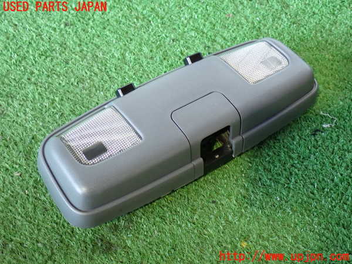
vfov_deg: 27.0
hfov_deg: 35.5
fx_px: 549
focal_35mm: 54
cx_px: 176
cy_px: 132
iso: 800
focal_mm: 9.65
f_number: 3.3
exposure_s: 1/40
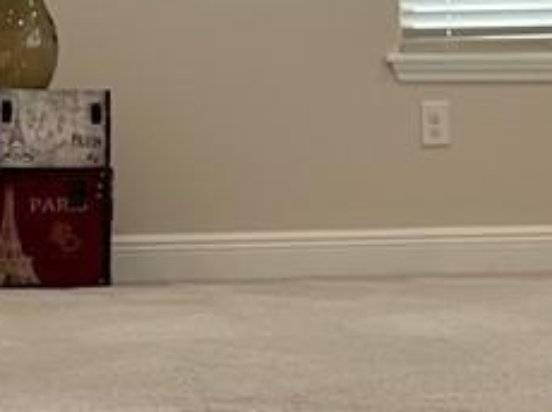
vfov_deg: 8.8
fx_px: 2660
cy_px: -86
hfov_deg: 11.8
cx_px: 502
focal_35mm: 167
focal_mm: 6.86
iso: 64
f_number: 1.78
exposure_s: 1/120
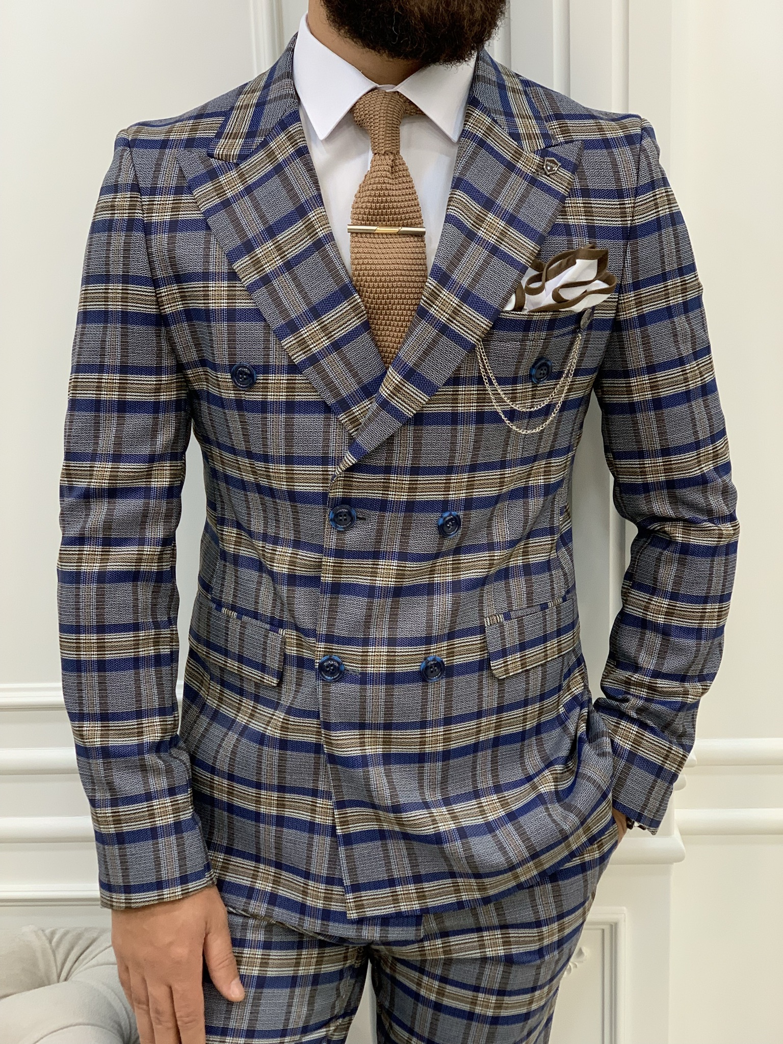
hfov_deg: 28.0
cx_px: 392
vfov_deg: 36.8
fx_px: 1568
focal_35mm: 52
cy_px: 522
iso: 80
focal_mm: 6
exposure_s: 1/122
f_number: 2.4
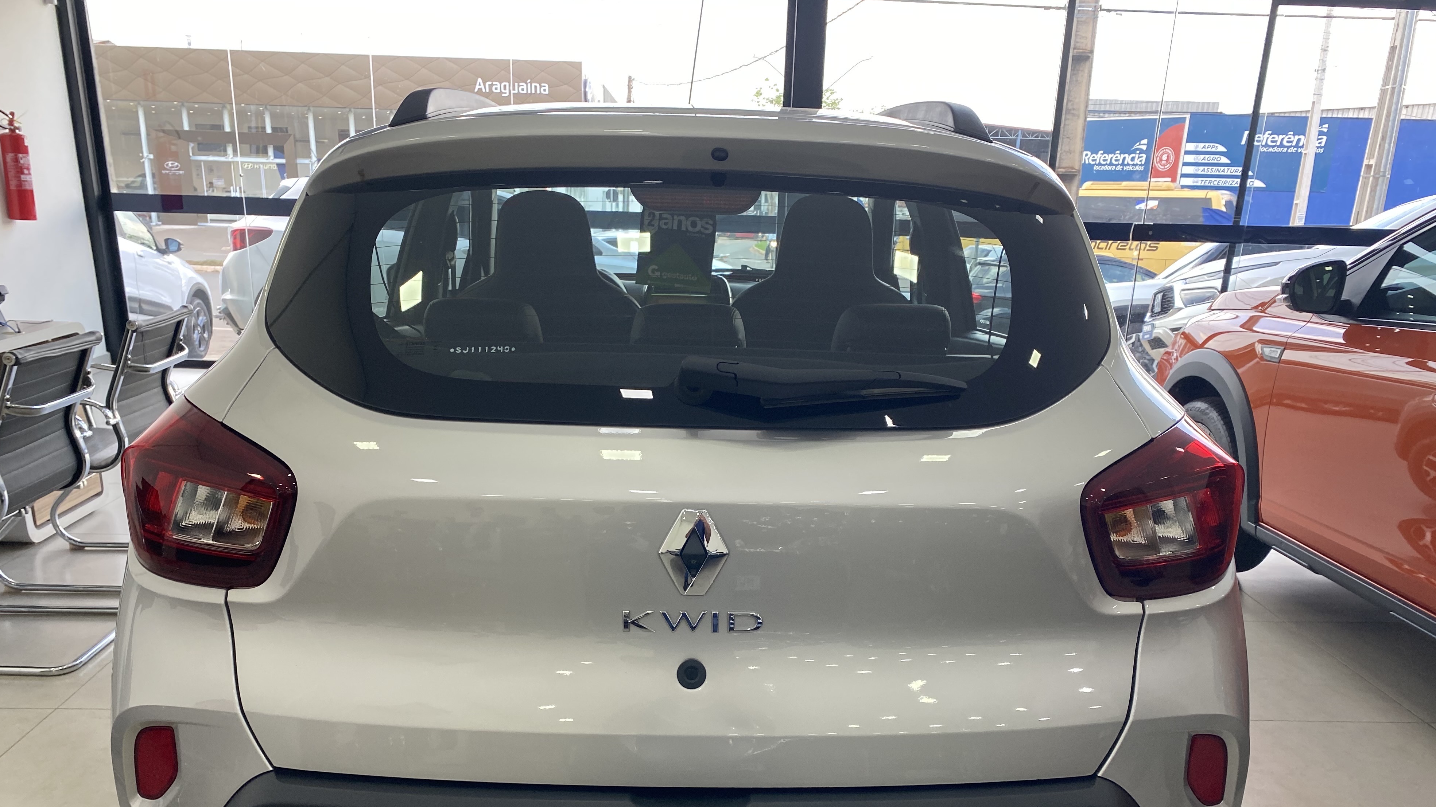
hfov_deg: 66.1
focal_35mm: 29
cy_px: 549
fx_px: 1104
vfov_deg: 39.6
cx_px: 715
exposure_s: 1/122
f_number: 1.8
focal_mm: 4.25
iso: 100
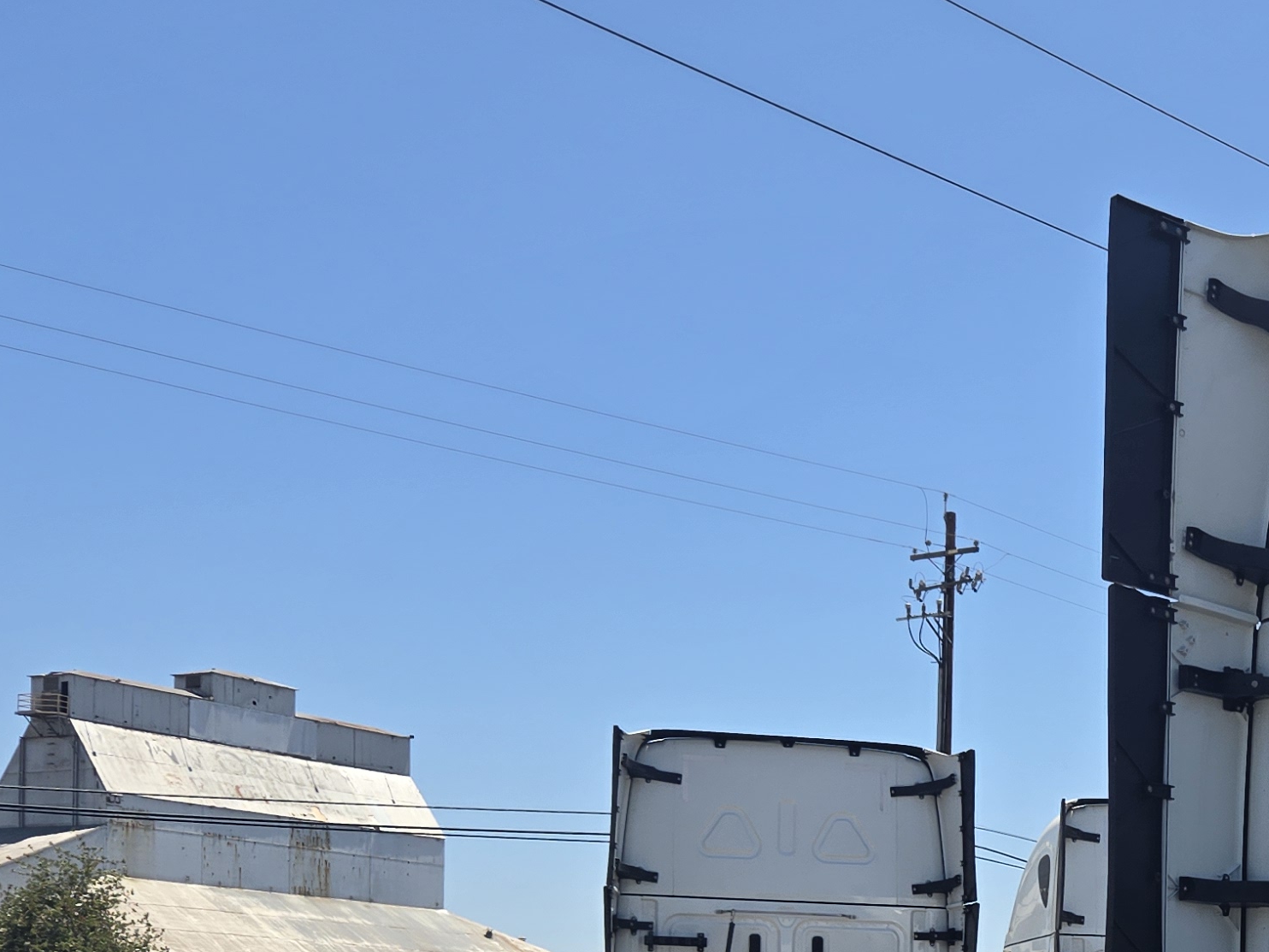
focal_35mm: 62
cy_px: 1077
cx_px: 1309
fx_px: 2273
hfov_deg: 28.9
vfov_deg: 22.2
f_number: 1.8
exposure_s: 1/1834
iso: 25
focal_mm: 5.4
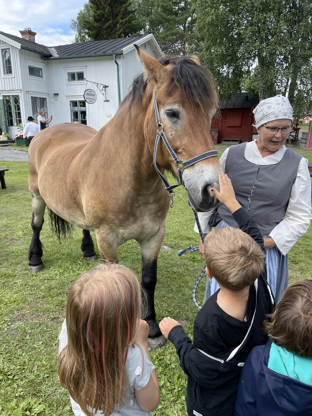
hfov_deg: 53.1
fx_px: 312
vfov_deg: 67.3
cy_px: 208
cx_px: 156
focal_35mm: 26
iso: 32
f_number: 1.6
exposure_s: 1/882
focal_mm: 4.2
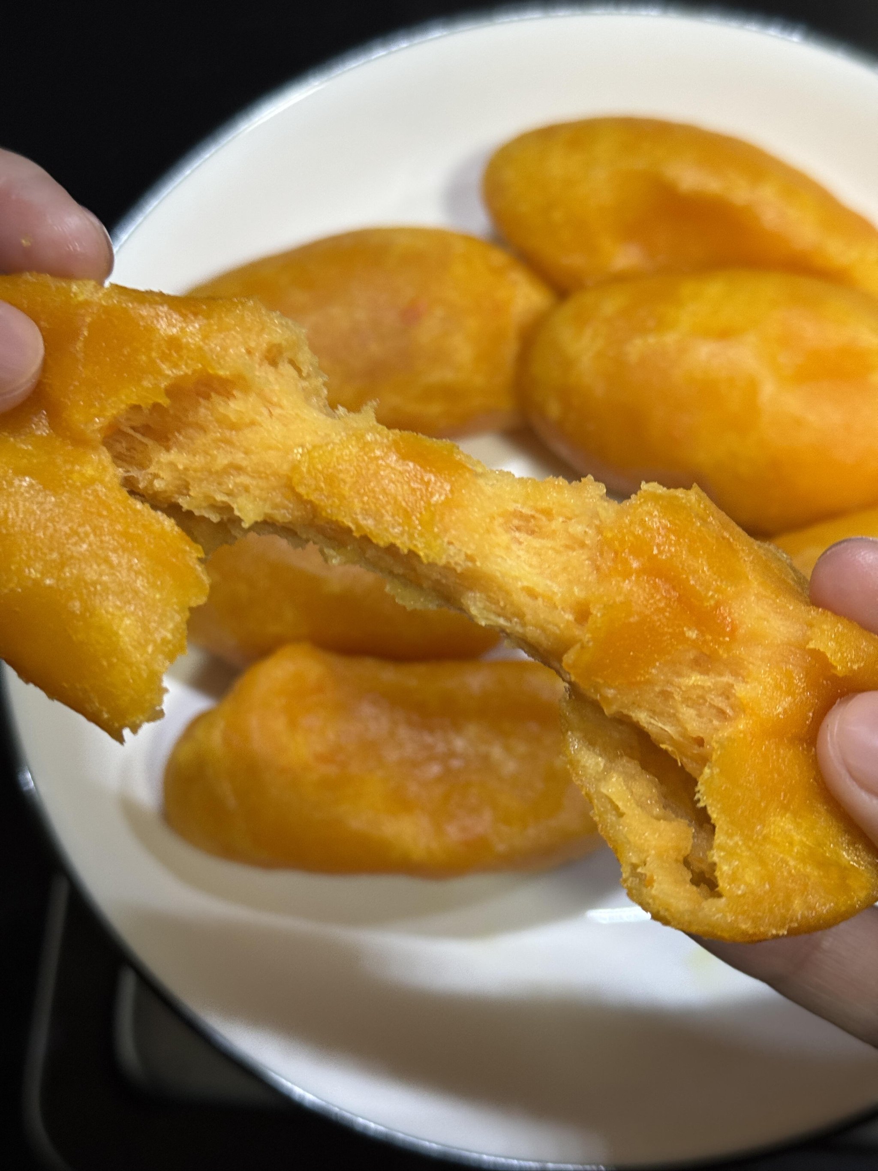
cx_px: 439
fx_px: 1623
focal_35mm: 48
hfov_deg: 30.3
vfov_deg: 39.7
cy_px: 586
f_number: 1.78
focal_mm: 6.76
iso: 160
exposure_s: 1/60.2
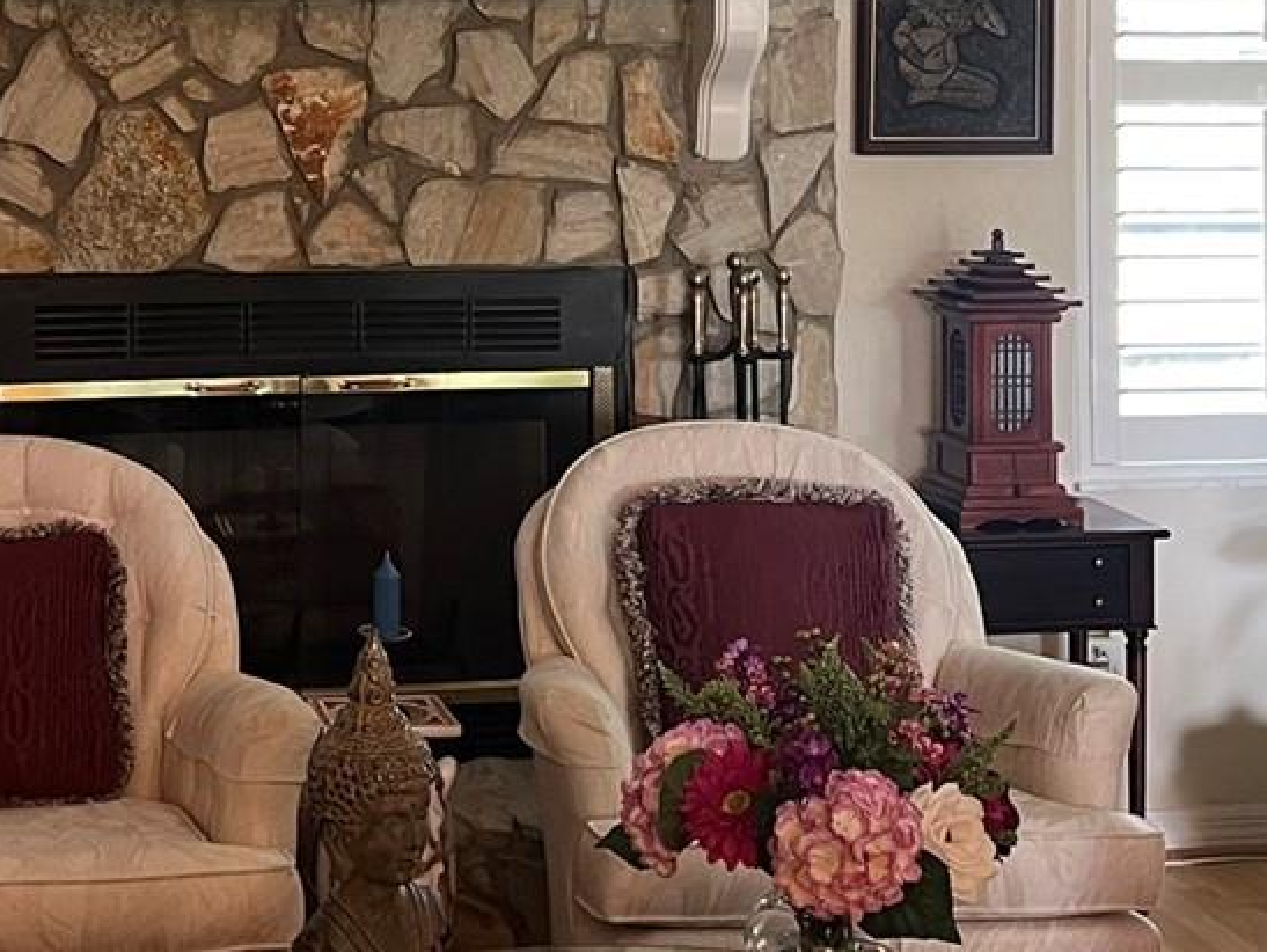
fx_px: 2784
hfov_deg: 25.5
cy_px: 7
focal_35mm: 76
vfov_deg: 18.9
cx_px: 442
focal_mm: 5.7
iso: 160
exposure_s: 1/60
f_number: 1.5
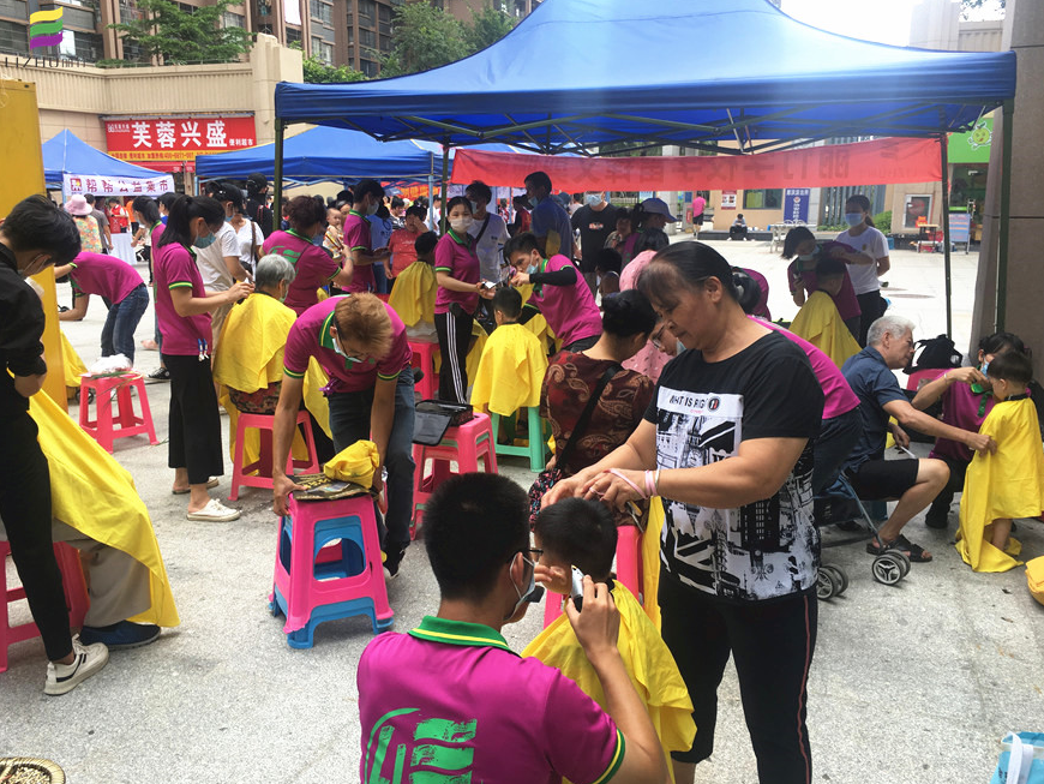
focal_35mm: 30
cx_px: 508
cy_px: 388
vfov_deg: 46.8
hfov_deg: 59.9
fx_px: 905
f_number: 2.2
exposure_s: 1/155
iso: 25
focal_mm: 4.15
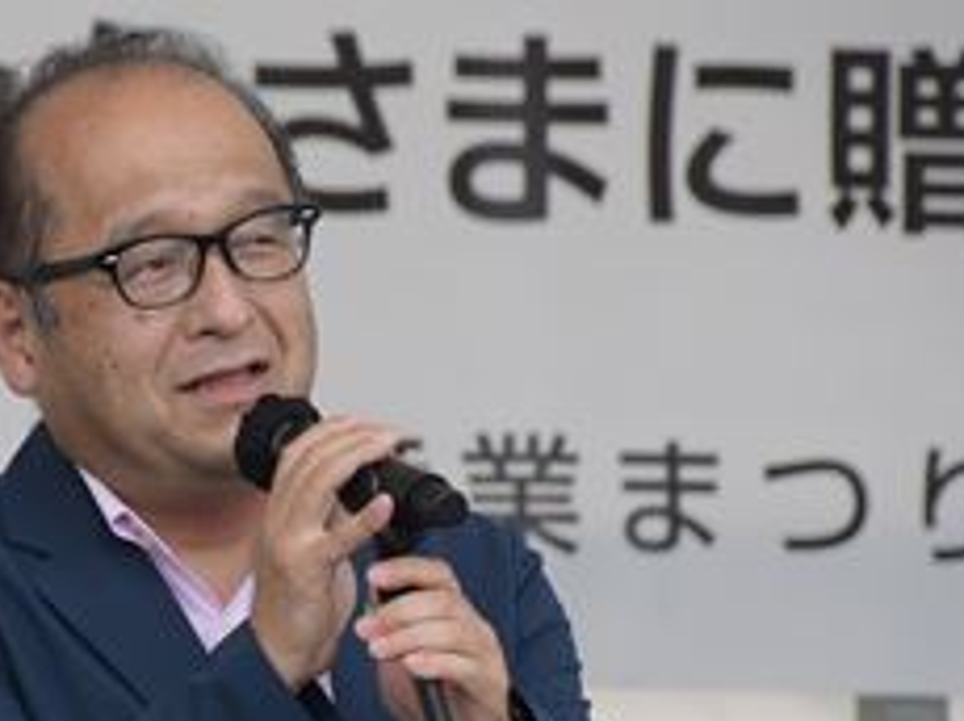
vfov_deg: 2.2
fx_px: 19195
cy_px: 631
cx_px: 130
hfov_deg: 2.9
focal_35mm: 690
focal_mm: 220
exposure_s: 1/320
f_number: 9
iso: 1250
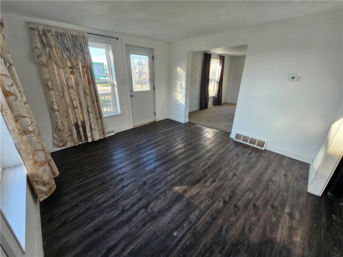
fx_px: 129
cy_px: 128
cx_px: 172
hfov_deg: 106.2
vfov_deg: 89.9
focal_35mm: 13
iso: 80
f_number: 2.2
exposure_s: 1/60
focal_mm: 2.2
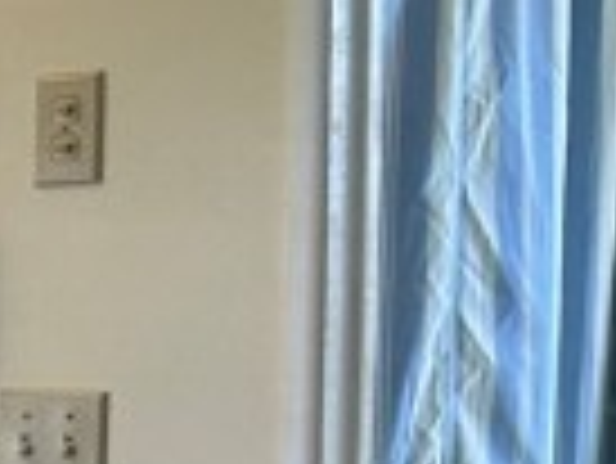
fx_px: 3455
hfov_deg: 7.8
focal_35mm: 194
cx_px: -1592
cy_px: 712
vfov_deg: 7.5
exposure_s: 1/120
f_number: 1.5
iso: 64
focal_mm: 5.7
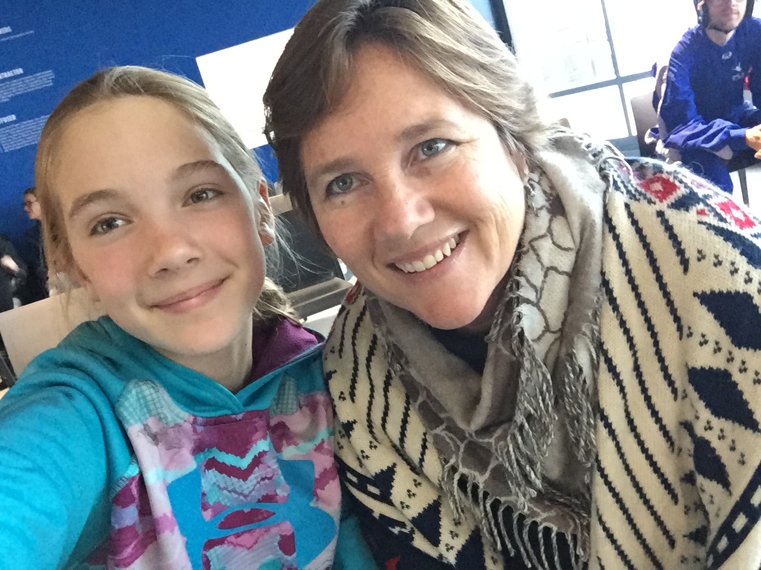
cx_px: 380
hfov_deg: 58.4
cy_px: 285
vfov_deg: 45.4
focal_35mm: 31
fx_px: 682
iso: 400
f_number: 2.2
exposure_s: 1/15
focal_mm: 2.65
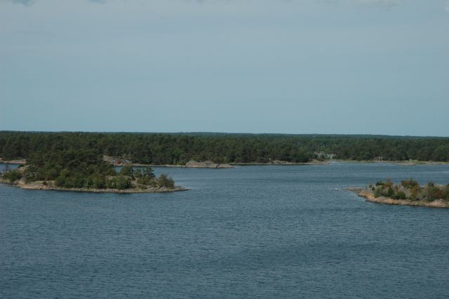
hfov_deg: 19.5
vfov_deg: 13.0
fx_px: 1309
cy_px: 150
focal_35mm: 105
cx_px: 224
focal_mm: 70
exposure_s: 1/800
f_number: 14
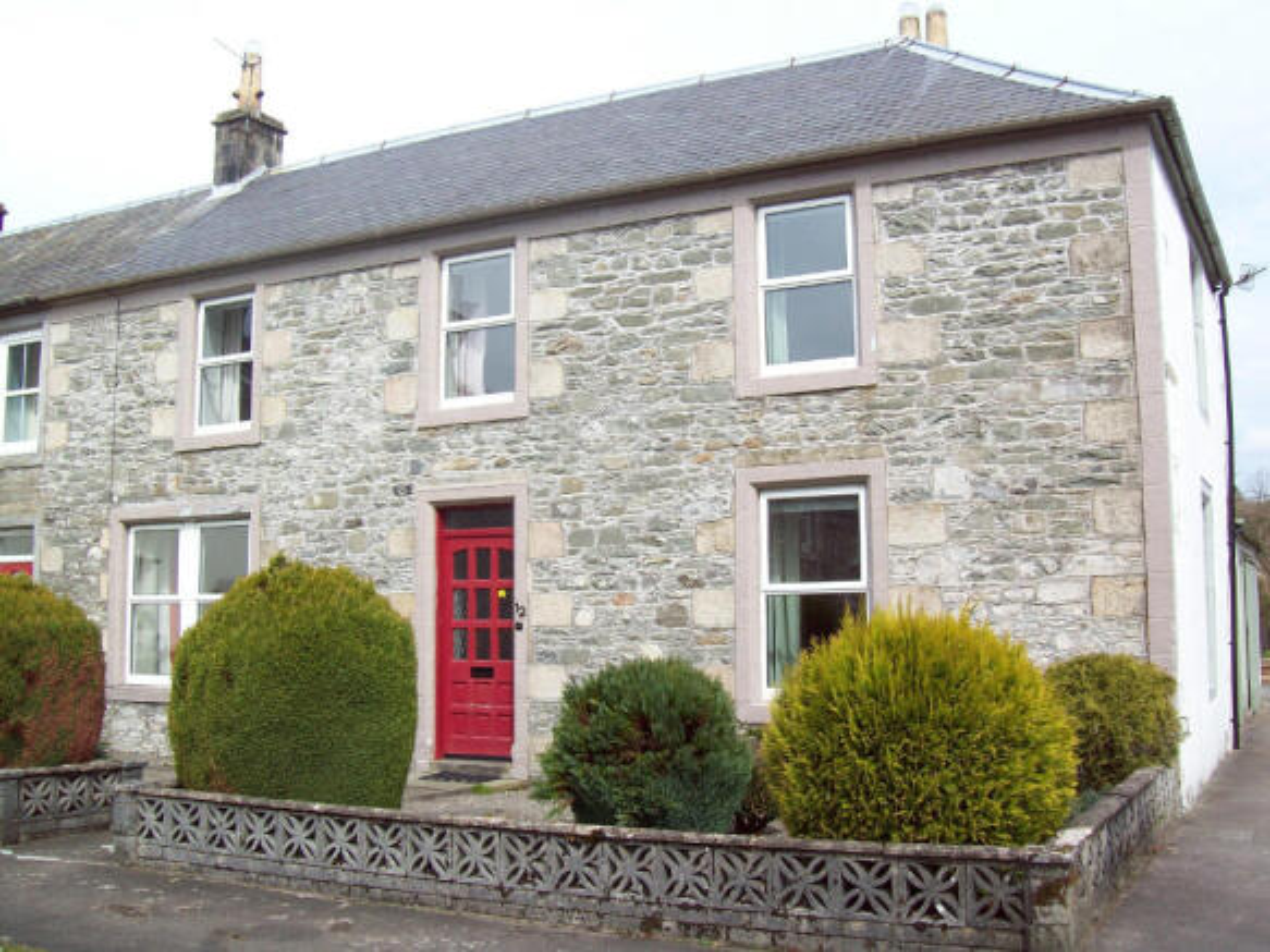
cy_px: 476
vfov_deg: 39.6
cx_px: 635
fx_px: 1321
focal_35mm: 36
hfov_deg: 51.4
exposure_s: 1/310
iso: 80
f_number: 4.8
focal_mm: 6
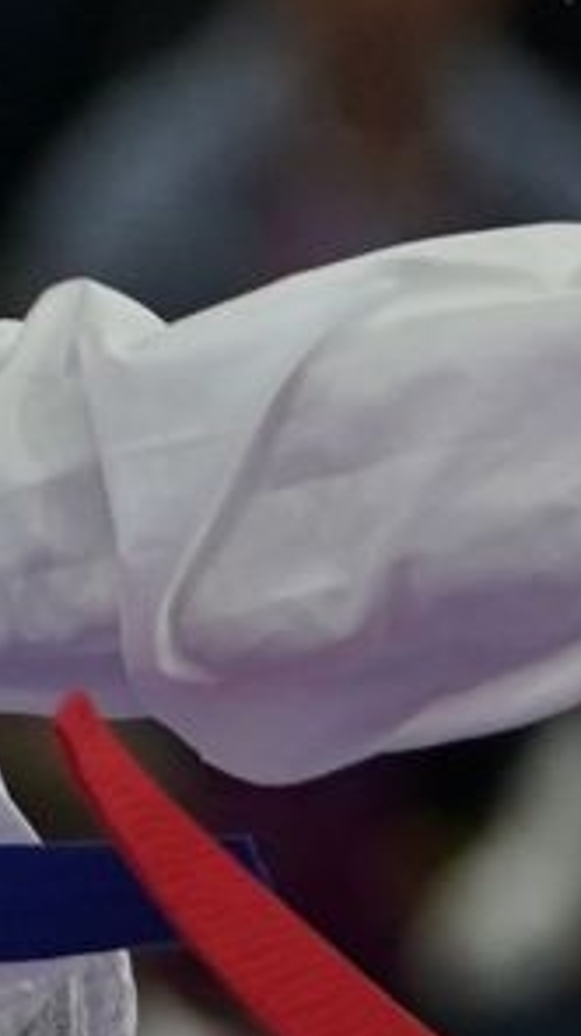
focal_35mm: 1574
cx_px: 154
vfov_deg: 1.4
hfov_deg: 0.8
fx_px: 43208
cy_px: 350
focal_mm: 165
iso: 1250
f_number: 2.8
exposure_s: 1/1000
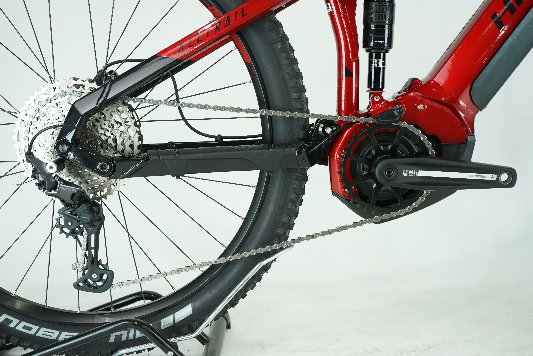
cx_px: 266
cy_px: 178
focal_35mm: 42
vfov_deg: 31.9
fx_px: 622
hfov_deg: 46.4
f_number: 5.6
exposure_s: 1/200
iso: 1600
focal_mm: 42
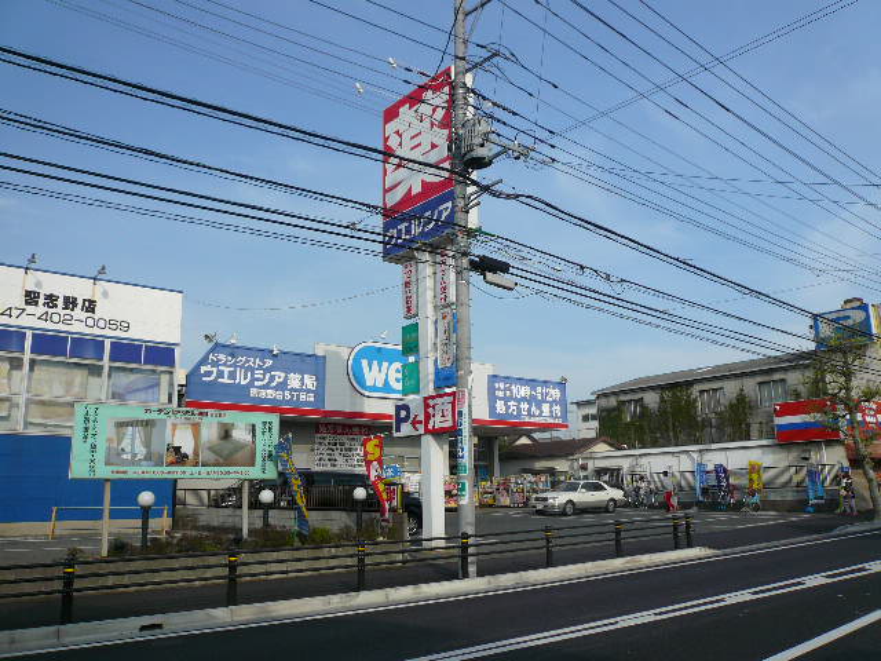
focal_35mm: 28
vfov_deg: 49.7
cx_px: 440
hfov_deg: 63.4
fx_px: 713
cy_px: 330
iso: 100
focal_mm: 4.6
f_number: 8
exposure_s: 1/250
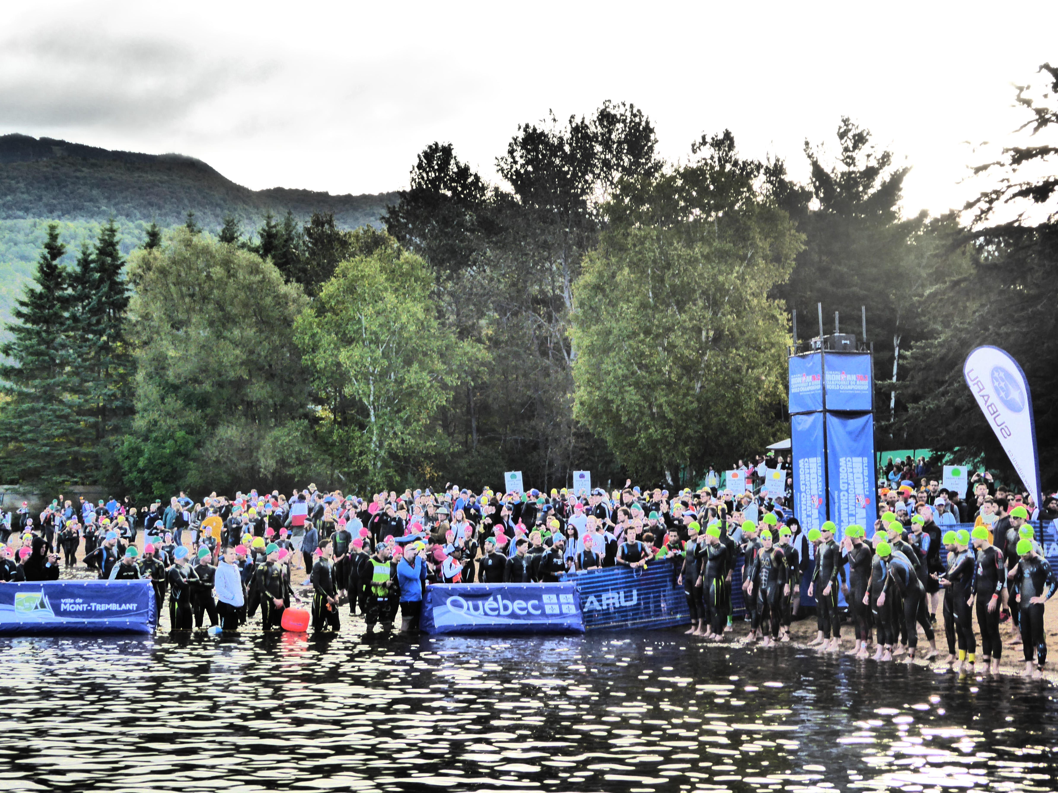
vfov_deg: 24.0
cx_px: 529
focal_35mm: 61
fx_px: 1864
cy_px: 396
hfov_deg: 31.7
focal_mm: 10.9
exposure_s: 1/125
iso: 160
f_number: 5
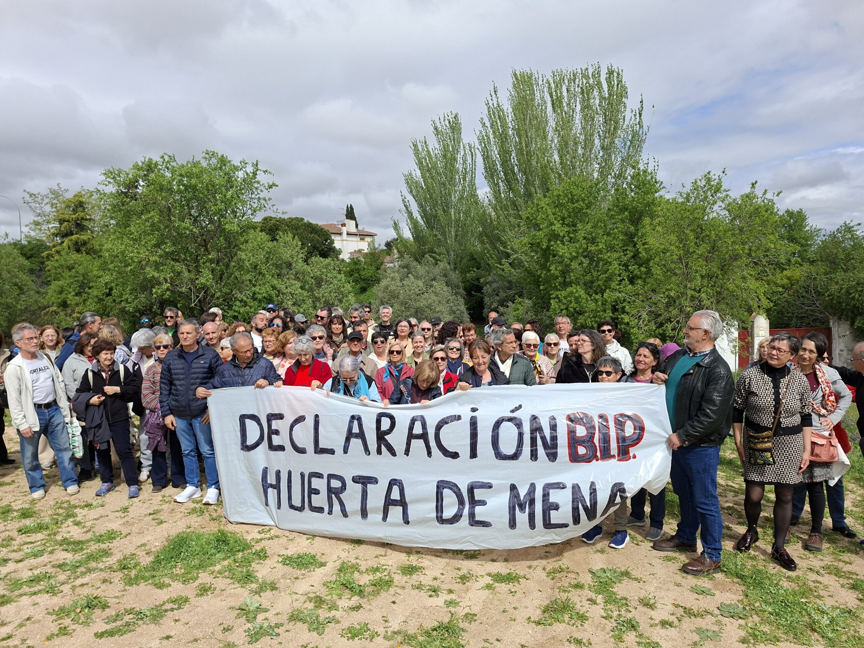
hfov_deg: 73.9
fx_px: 574
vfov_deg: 58.9
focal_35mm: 23
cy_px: 324
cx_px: 432
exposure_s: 1/2364
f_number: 1.8
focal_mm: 5.54
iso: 50
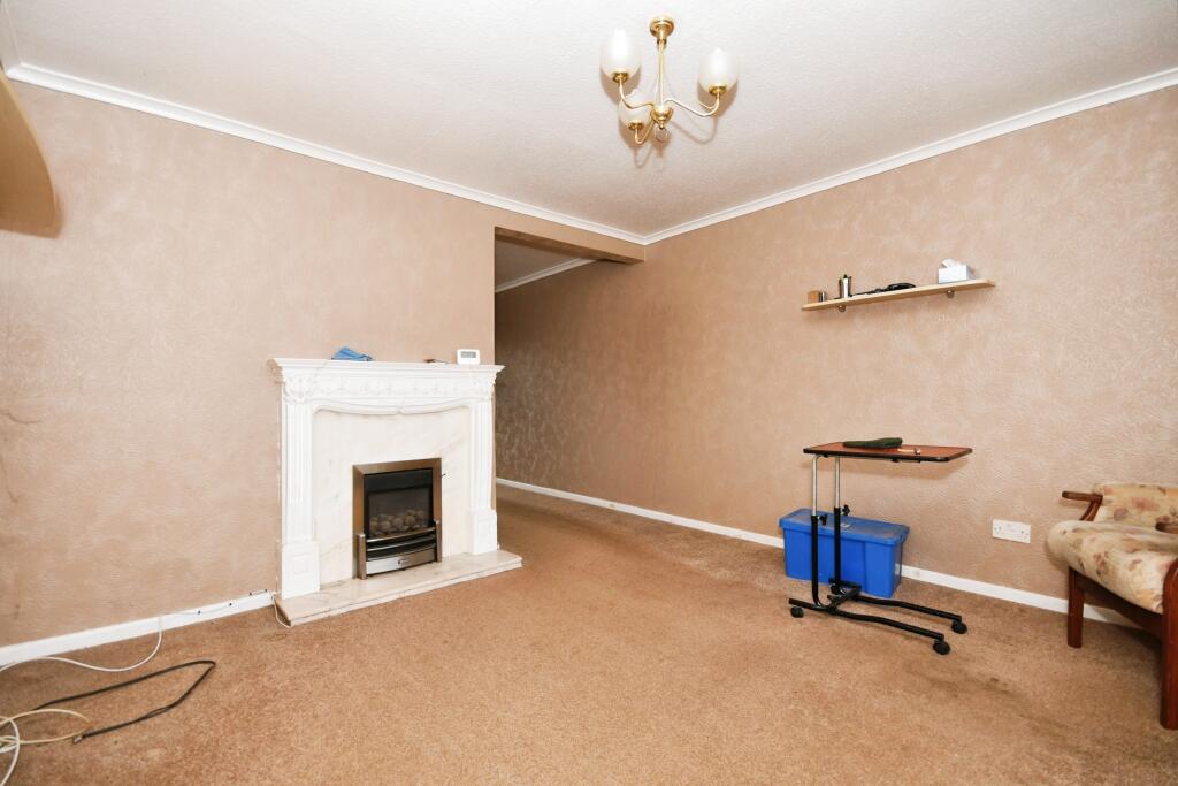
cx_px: 589
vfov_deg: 77.3
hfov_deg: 100.4
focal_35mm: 15
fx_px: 491
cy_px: 393
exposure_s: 1/60
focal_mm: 10
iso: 400
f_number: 8
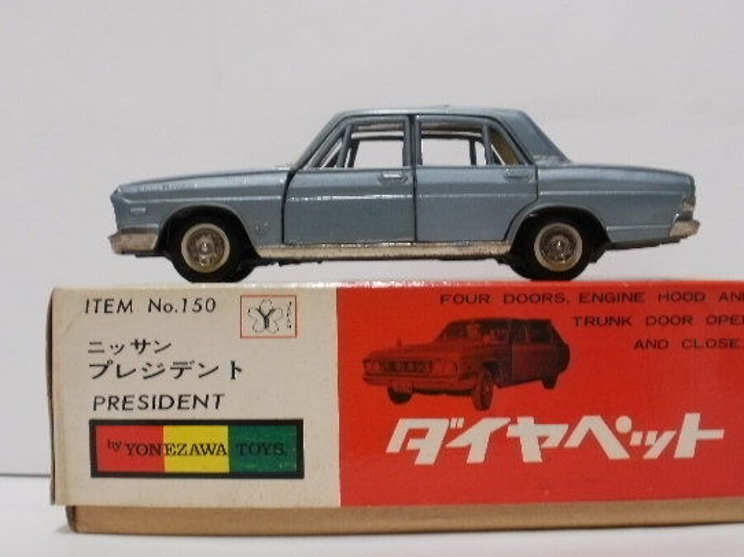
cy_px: 316
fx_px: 1117
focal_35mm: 52
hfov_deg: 36.8
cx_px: 395
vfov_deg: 28.0
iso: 125
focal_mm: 7.7
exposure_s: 1/6
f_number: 4
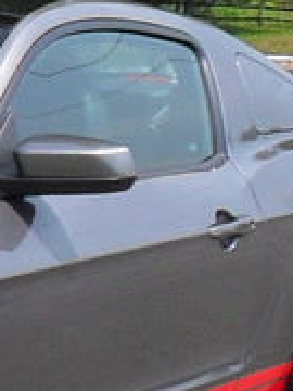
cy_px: 258
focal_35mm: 208
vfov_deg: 9.5
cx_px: -357
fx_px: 2347
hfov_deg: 6.8
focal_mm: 6.2
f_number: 8.9
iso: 100
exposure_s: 1/180
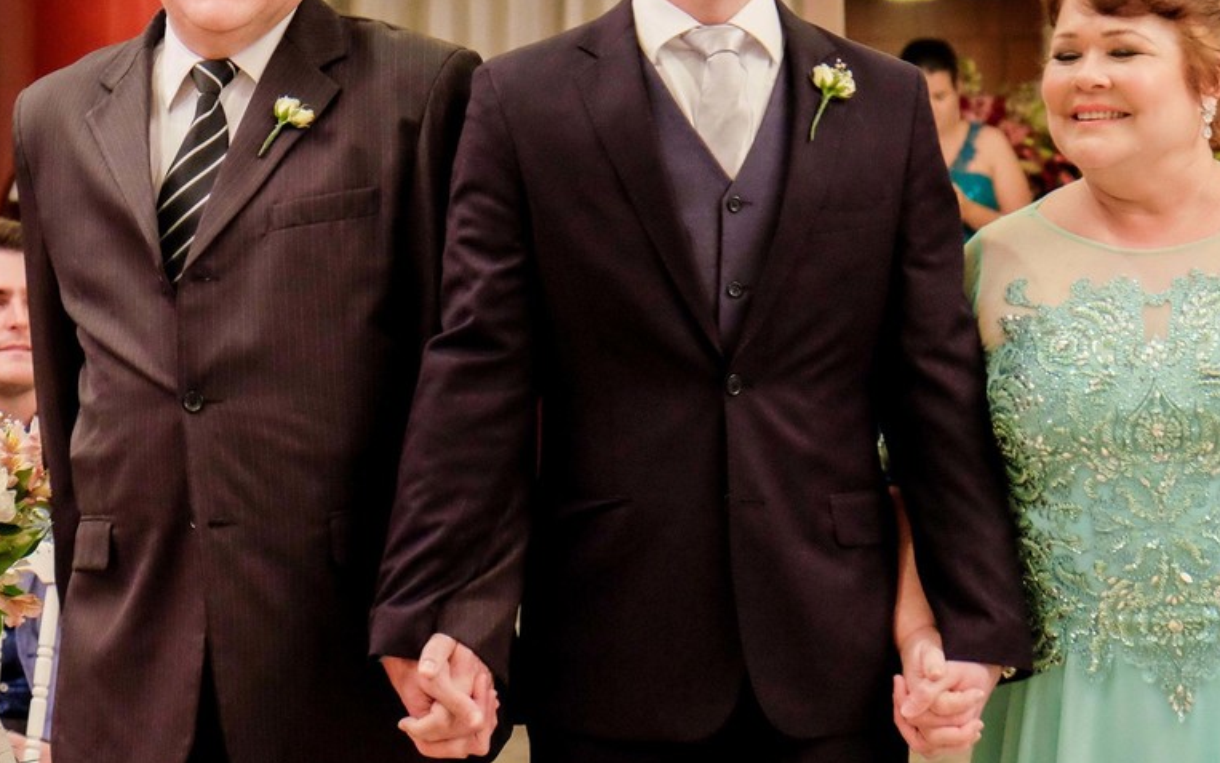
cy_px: 346
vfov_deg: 9.9
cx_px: 686
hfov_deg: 15.7
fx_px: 4422
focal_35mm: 133
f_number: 4
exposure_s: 1/100
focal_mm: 55
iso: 4000
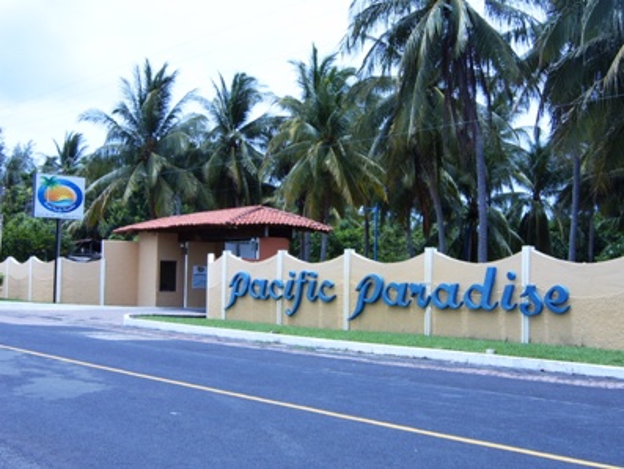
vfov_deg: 30.9
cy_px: 234
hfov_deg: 40.4
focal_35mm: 47
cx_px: 312
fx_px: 847
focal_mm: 7.8
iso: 63
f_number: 6.6
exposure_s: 1/180
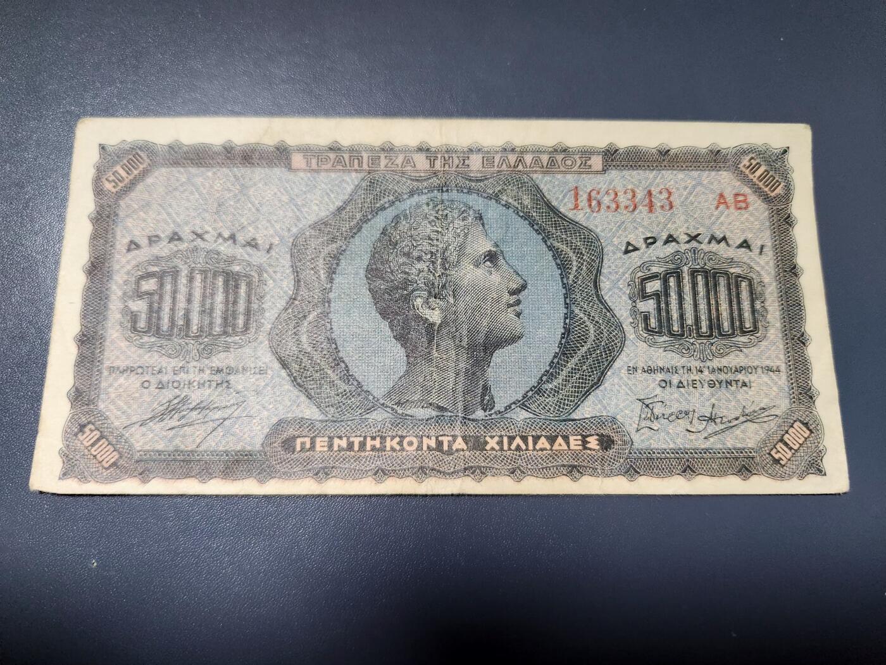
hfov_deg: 73.9
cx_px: 443
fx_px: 589
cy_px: 332
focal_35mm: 23
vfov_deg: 58.9
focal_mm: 5.4
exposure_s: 1/101
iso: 800
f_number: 1.8
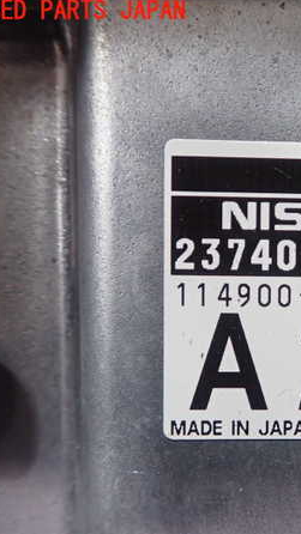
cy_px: 266
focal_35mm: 44
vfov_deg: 46.4
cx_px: 327
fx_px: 624
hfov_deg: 25.3
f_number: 2.3
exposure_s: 1/125
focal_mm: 5.5
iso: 500
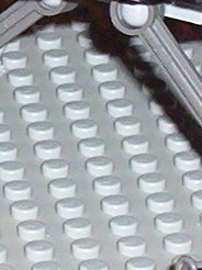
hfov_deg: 2.8
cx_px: -19
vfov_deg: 3.7
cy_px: -30
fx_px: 4201
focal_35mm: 539
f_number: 3.62
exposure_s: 1/93.2
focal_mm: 10.76
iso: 140
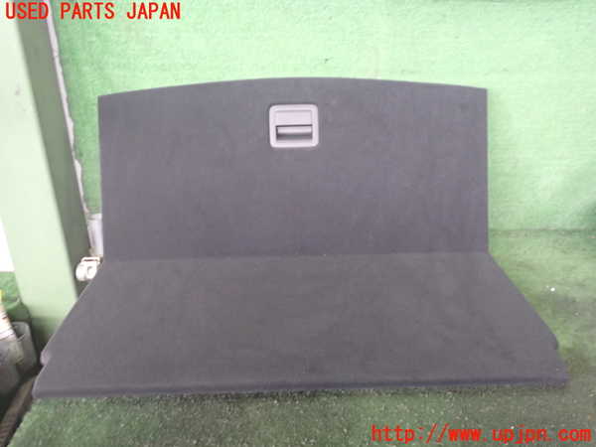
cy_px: 224
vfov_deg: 46.8
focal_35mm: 30
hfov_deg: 60.0
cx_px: 298
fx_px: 517
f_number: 2.3
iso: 500
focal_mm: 5.4
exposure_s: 1/40
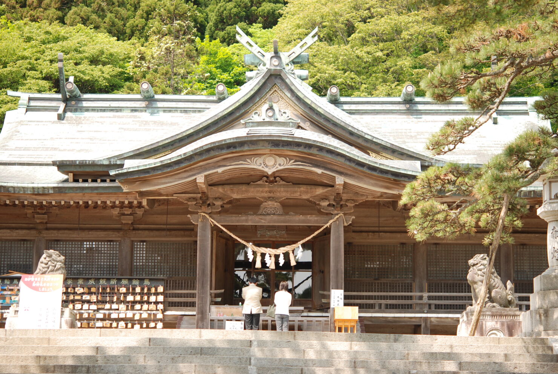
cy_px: 187
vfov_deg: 15.3
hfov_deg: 22.6
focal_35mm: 90
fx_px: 1398
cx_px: 279
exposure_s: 1/500
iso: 160
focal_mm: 60
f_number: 3.2
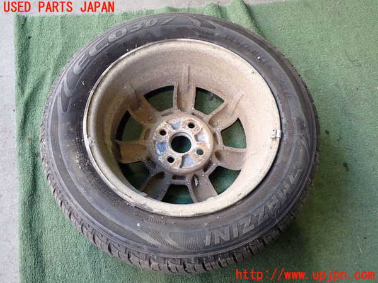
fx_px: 328
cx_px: 189
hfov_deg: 60.0
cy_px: 142
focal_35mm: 30
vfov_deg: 46.8
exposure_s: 1/40
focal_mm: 5.4
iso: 200
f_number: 2.3
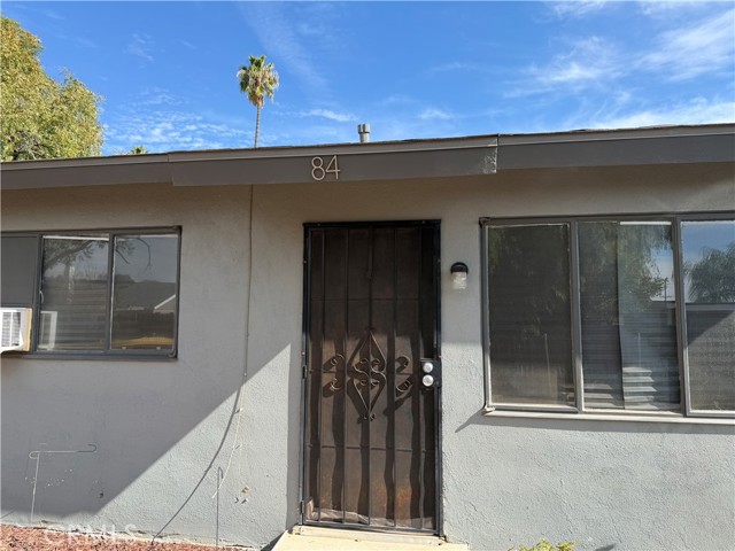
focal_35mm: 24
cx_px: 368
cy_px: 276
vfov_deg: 56.8
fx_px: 510
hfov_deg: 71.6
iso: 80
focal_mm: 6.76
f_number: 1.78
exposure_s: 1/2110
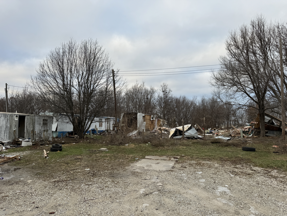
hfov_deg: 71.6
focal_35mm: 24
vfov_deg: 56.8
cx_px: 144
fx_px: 199
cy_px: 108
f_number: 1.78
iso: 80
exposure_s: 1/588
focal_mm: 6.76
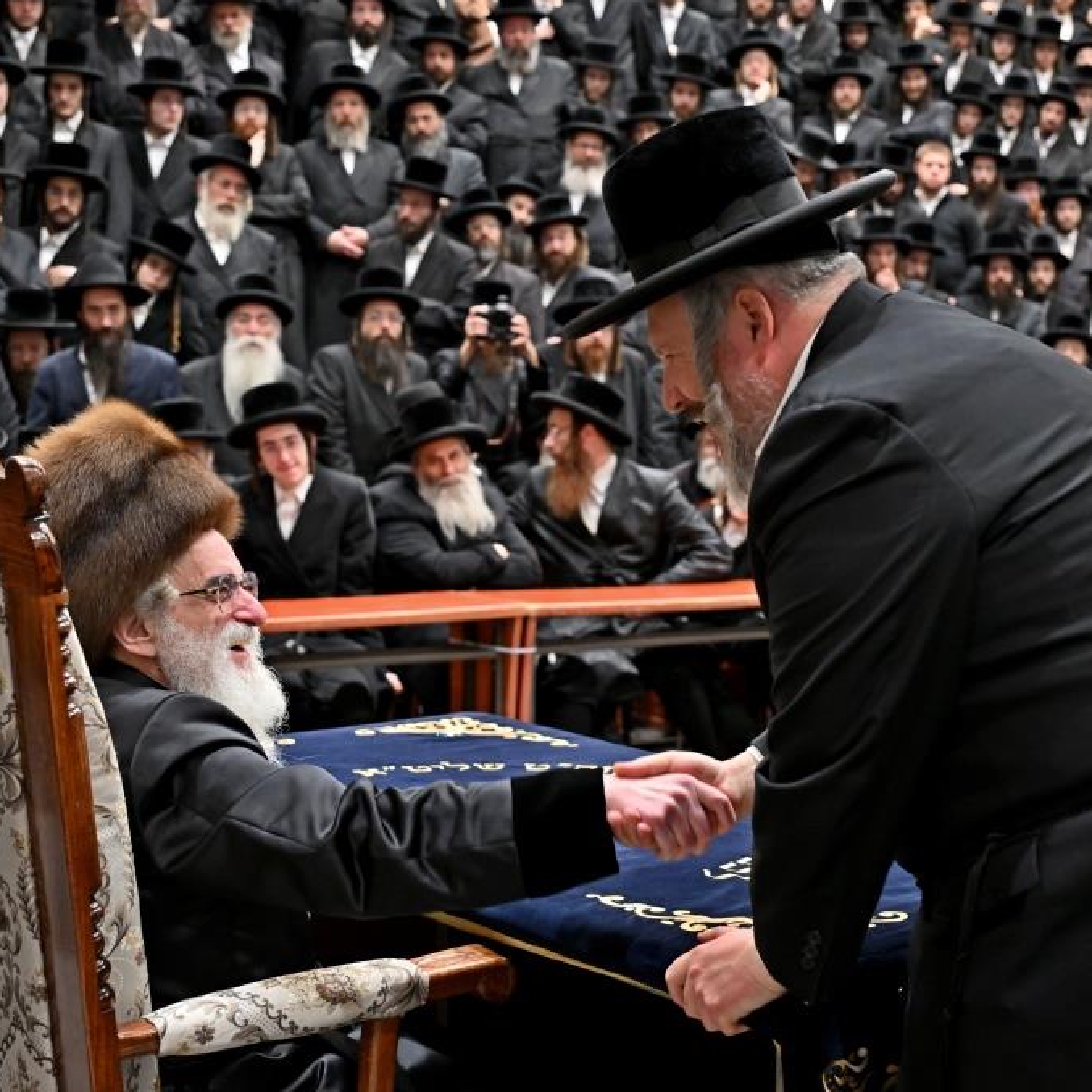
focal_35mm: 54
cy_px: 546
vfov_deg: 31.6
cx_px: 563
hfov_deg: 31.6
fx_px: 1927
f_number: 4
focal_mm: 42
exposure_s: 1/200
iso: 640
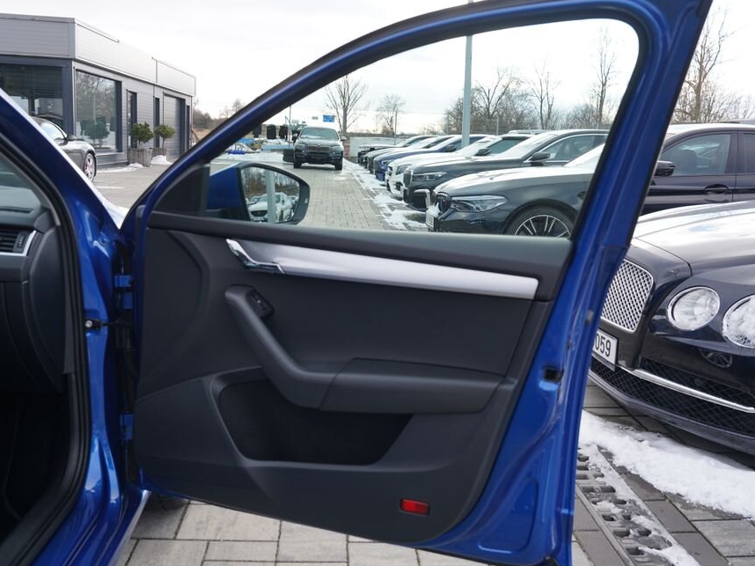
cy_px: 268
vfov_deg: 45.4
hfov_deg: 58.3
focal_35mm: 31
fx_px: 676
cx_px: 392
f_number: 5.6
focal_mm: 27
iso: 100
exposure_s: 1/100
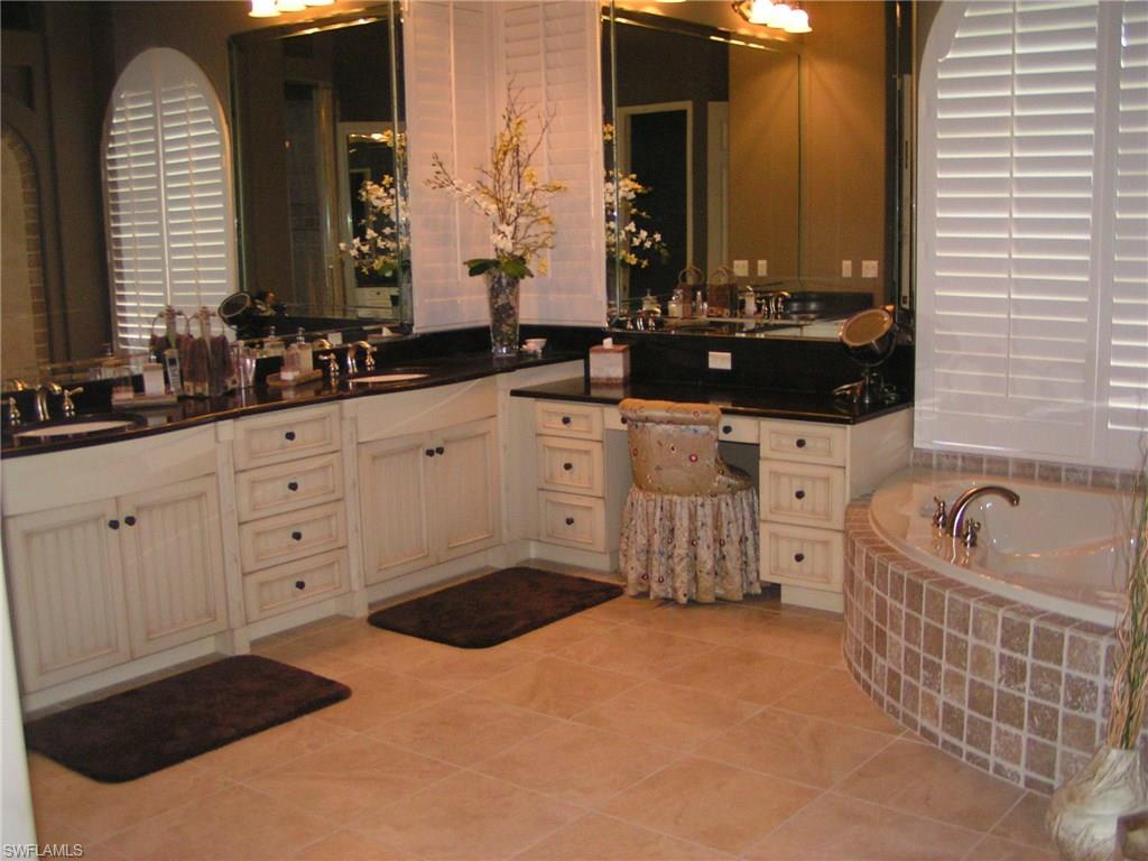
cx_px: 574
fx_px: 1260
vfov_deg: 37.7
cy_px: 430
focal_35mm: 38
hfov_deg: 49.0
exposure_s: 1/40
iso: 200
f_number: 2.8
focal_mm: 5.8
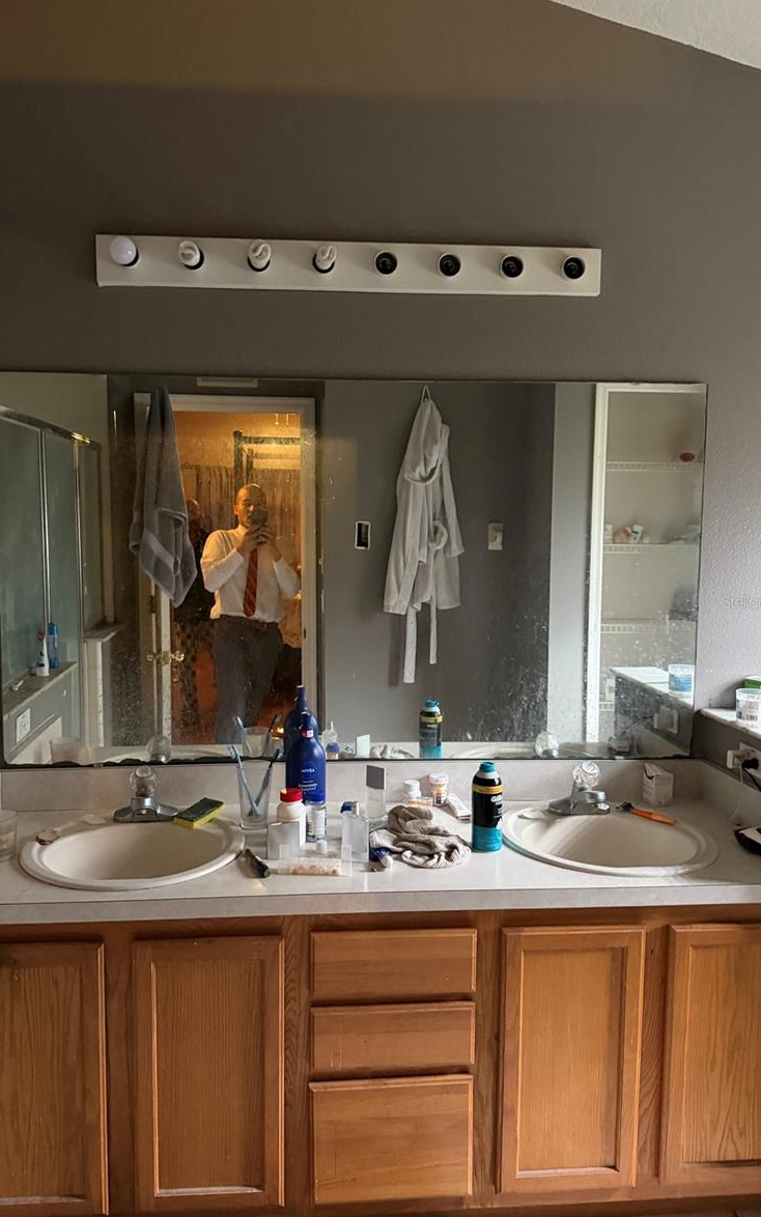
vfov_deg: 70.4
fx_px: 863
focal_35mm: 26
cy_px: 601
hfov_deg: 47.5
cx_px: 329
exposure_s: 1/30
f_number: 1.78
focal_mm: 6.76
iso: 800
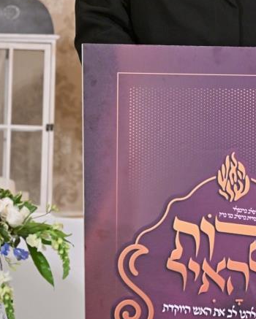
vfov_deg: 8.0
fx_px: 2290
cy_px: 85
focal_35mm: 242
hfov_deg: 6.4
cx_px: 231
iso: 1000
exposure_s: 1/200
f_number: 4
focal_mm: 110
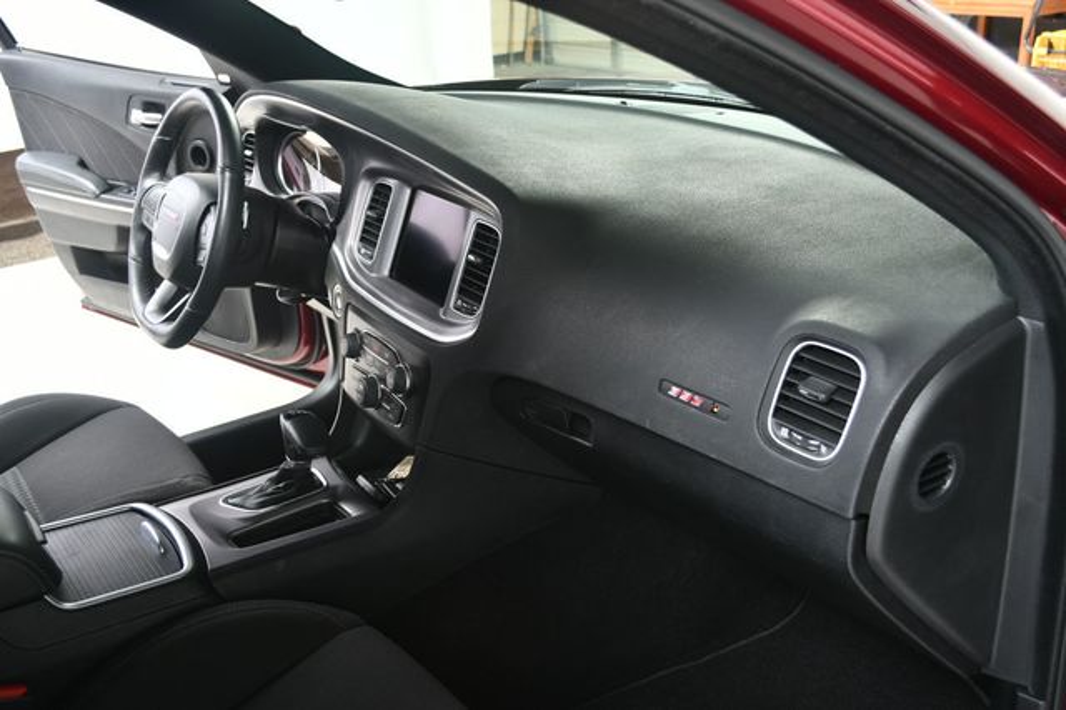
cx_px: 533
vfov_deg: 36.8
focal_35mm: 36
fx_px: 1065
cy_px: 355
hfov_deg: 53.2
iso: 100
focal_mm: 24
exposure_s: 1/160
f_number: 5
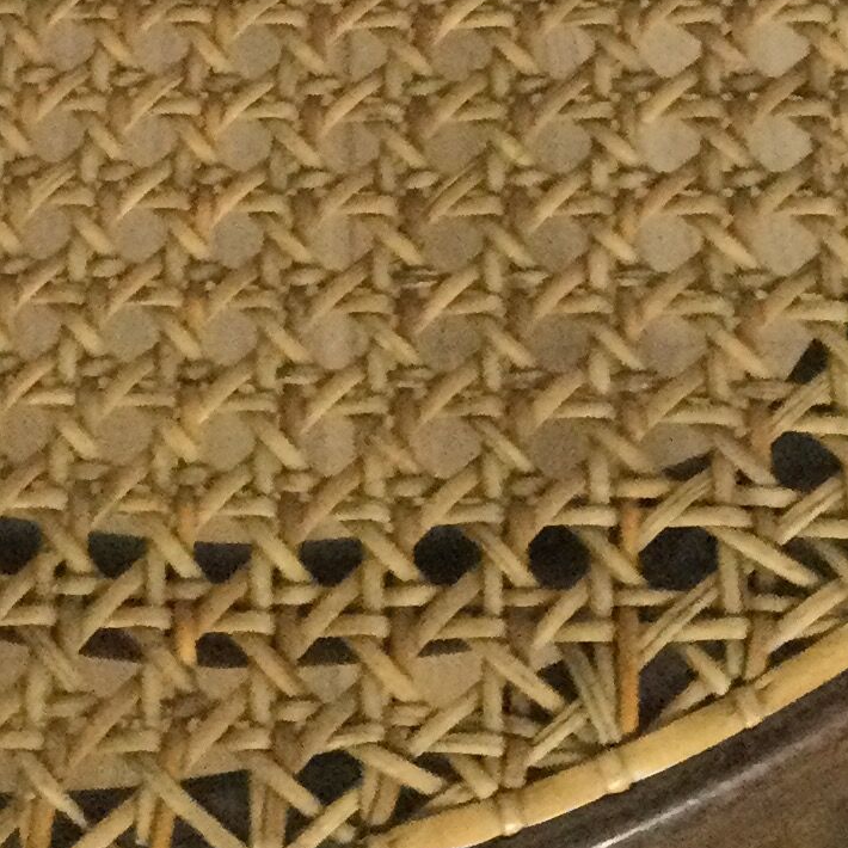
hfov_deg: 13.8
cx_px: 219
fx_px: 3492
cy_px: -338
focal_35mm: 126
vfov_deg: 13.2
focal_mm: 3.3
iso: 250
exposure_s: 1/33
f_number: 2.4
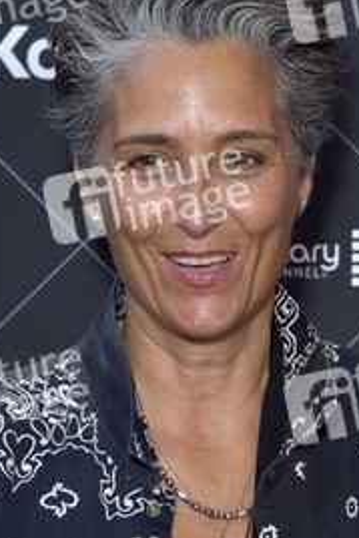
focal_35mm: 157
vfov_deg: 13.1
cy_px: 297
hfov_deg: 8.8
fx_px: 2345
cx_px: 206
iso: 400
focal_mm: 105
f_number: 6.3
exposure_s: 1/250
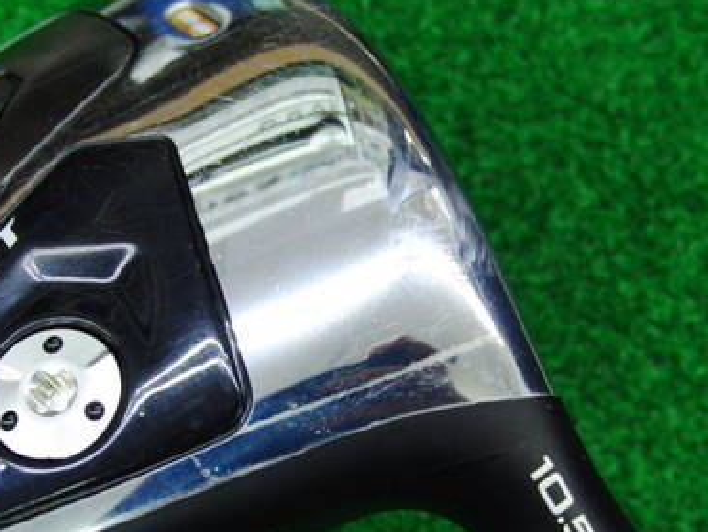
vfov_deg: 22.9
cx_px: 310
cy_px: 356
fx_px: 1310
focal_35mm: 64
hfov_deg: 30.2
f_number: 3.6
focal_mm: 6.42
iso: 400
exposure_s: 1/50
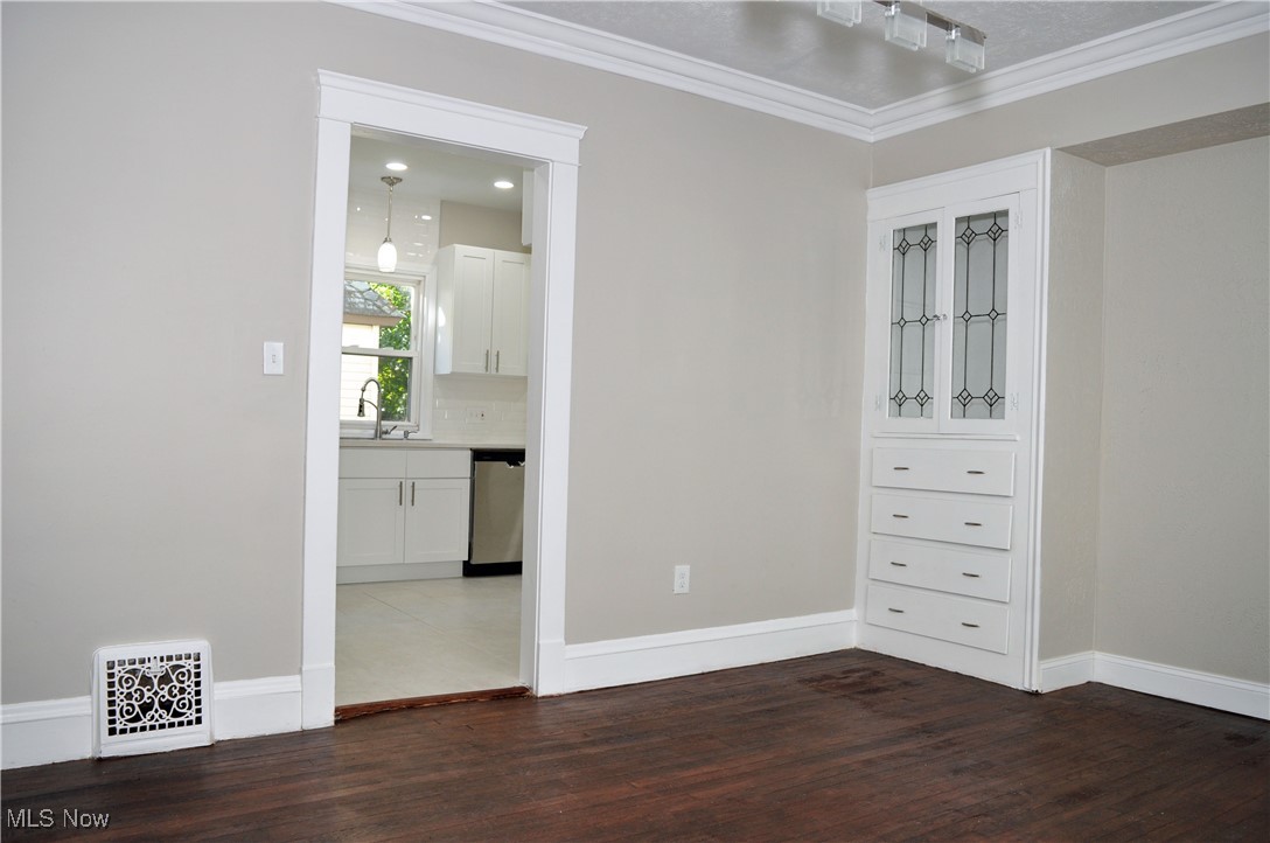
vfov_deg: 47.8
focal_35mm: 27
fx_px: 951
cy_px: 422
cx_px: 635
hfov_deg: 67.5
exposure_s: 1/100
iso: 400
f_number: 5
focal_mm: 18
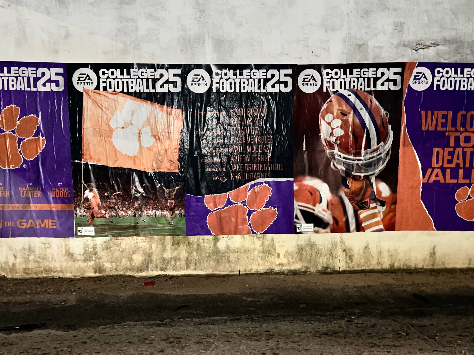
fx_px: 356
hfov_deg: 67.3
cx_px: 237
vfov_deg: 53.1
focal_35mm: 26
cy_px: 178
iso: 400
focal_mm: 5.1
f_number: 1.6
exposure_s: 1/4
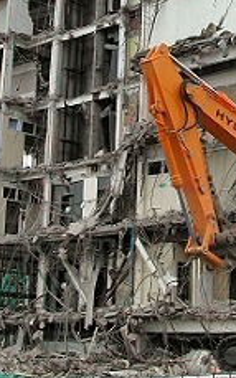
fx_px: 834
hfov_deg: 16.0
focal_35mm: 81
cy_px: 22
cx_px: 170
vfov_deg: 24.6
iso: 100
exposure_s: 1/115
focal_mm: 8
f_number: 7.6
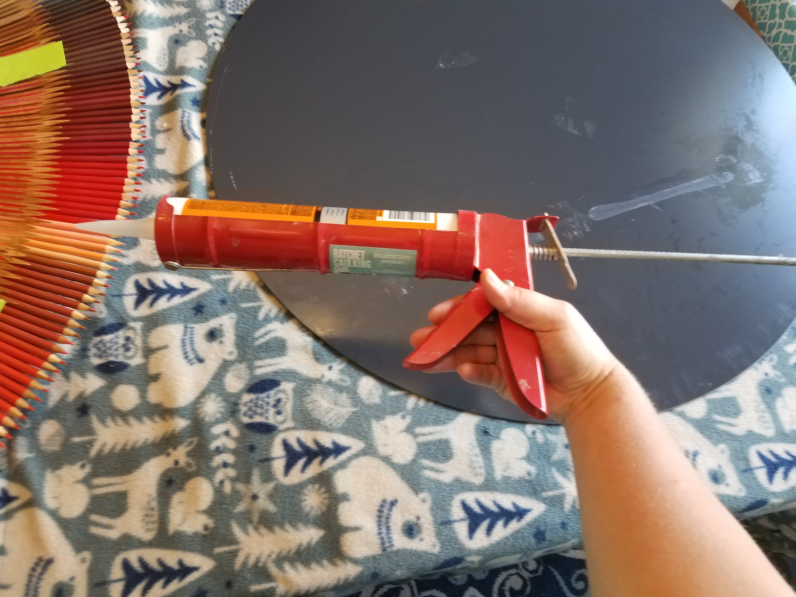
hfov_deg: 67.3
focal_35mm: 26
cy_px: 298
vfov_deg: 53.1
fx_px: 598
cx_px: 398
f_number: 1.7
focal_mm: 4.2
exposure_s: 1/60
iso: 125
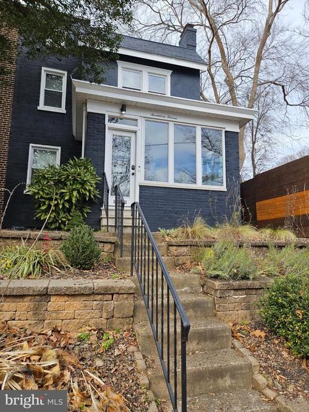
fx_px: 274
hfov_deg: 58.9
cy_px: 206
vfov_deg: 73.9
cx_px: 154
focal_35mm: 23
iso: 25
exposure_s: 1/526
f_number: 1.8
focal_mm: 5.4
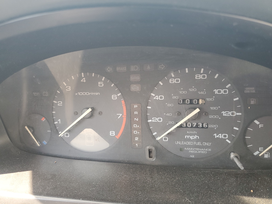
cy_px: 102
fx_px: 204
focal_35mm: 26
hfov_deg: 67.3
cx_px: 136
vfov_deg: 53.1
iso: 84
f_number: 1.5
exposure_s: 1/120
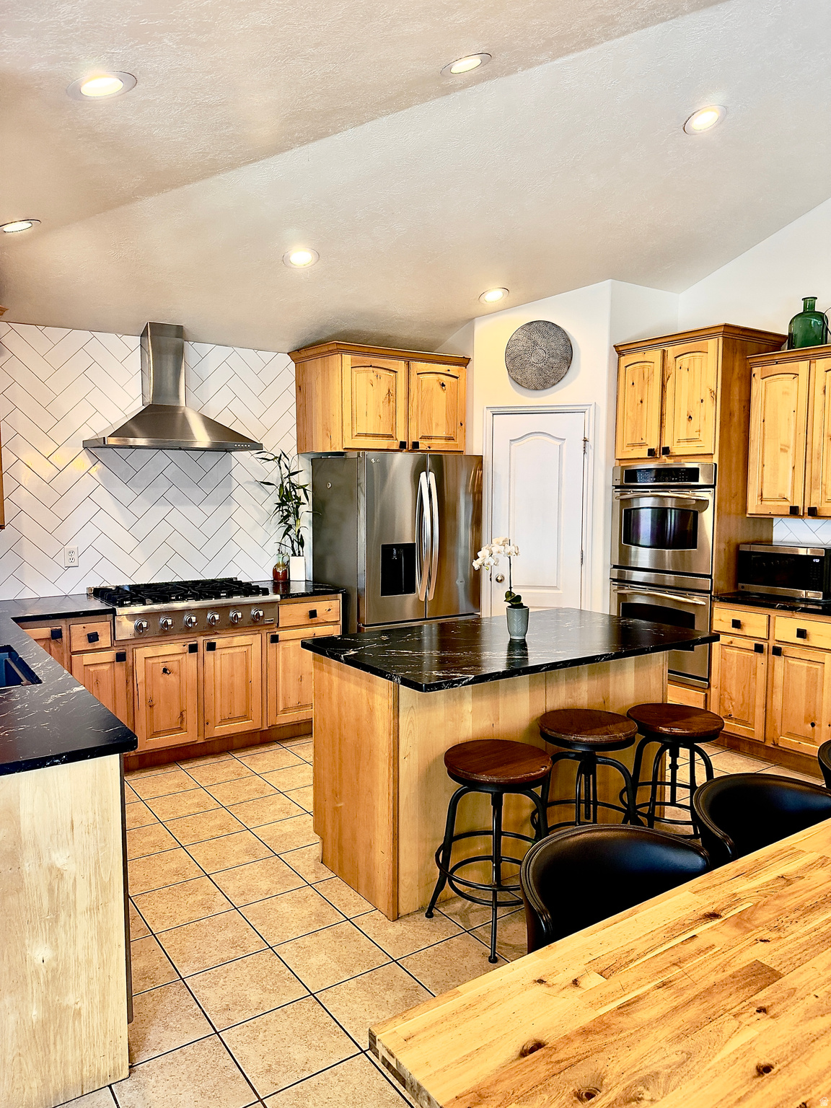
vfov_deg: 71.6
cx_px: 416
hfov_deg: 56.8
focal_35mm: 24
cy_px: 554
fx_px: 768
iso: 200
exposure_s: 1/120
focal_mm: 6.76
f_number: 1.78
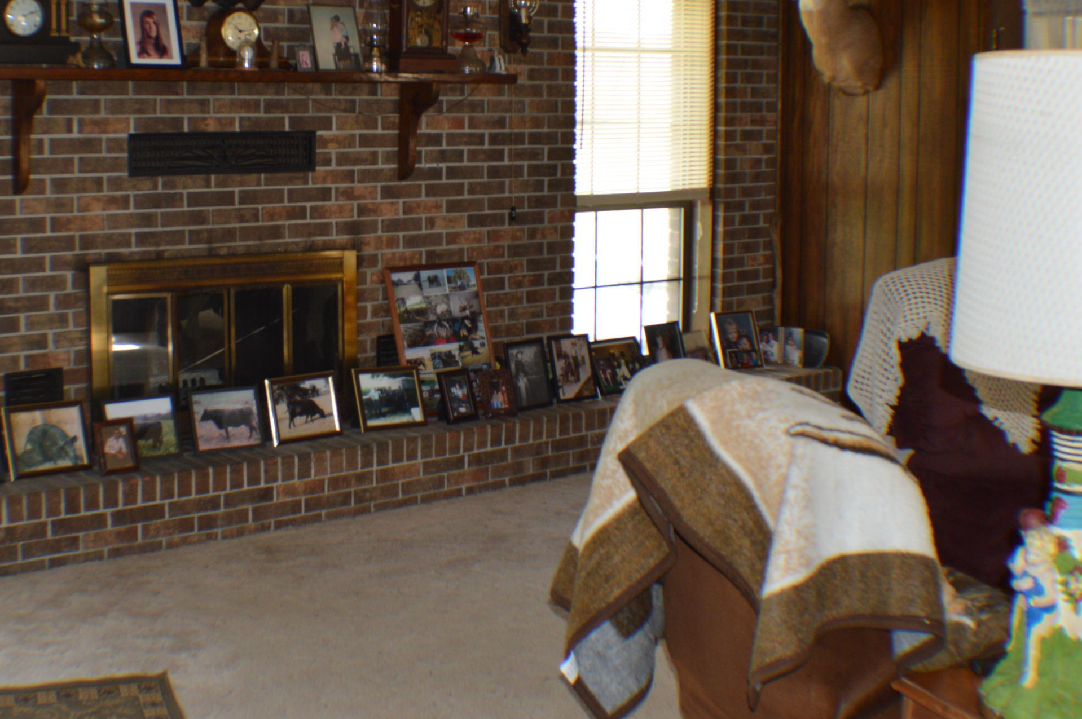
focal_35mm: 61
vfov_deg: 22.1
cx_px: 436
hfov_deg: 32.8
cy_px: 207
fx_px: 1832
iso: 400
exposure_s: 1/60
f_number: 4.2
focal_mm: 26
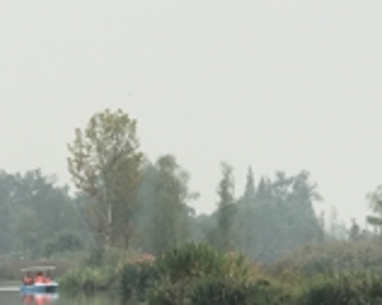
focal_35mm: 194
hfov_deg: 10.0
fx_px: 2191
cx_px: 106
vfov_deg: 7.9
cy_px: 264
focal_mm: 6.6
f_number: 2.8
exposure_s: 1/465
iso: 20
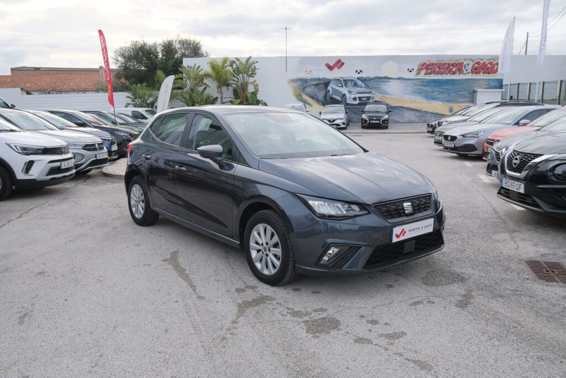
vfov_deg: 43.6
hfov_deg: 61.9
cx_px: 283
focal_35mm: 30
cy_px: 189
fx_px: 472
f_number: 9
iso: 500
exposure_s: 1/100
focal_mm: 19.7
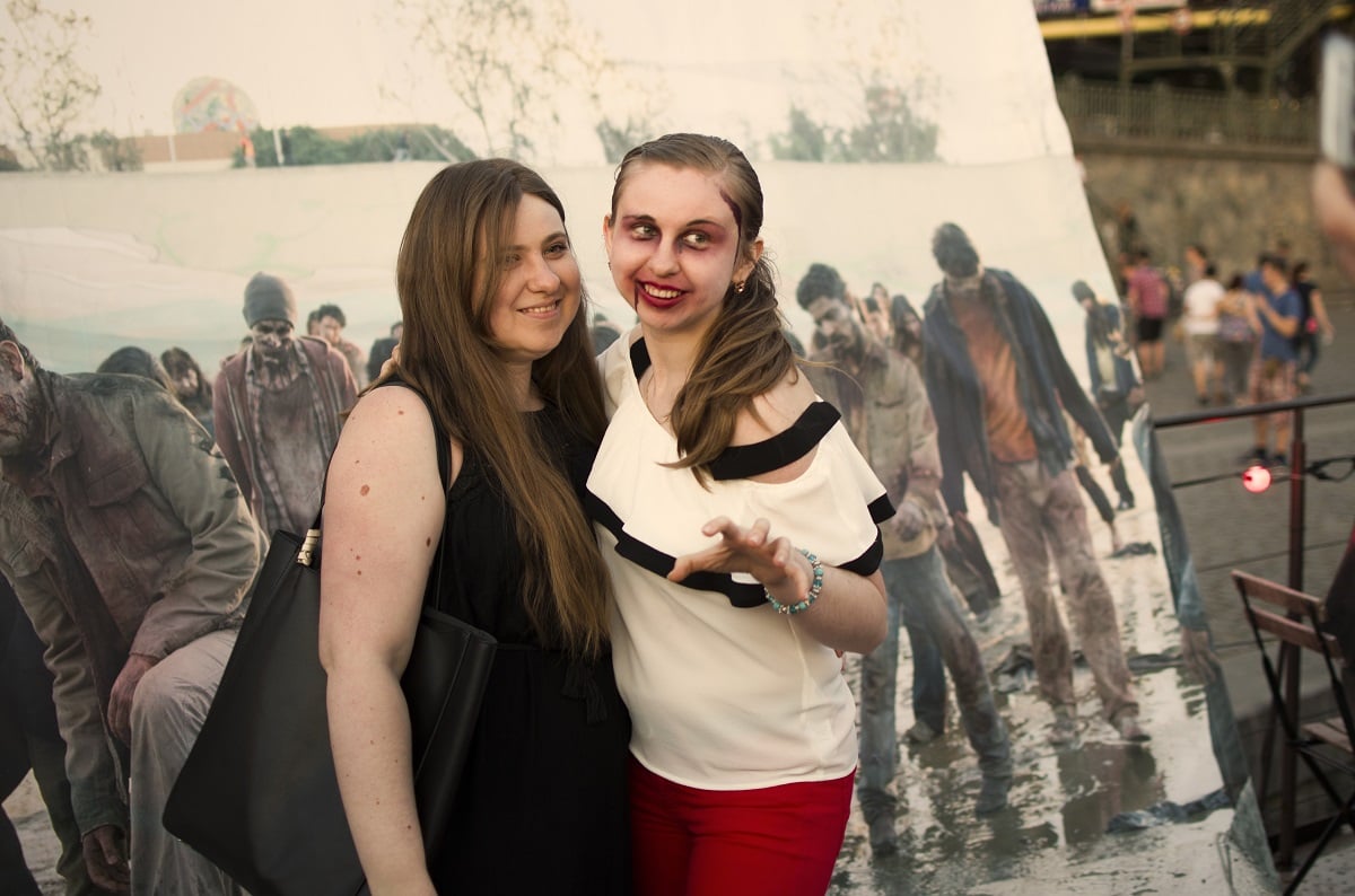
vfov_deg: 25.6
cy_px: 448
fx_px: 1971
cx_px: 678
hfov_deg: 37.9
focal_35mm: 52
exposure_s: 1/20
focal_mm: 35
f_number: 1.8
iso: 100
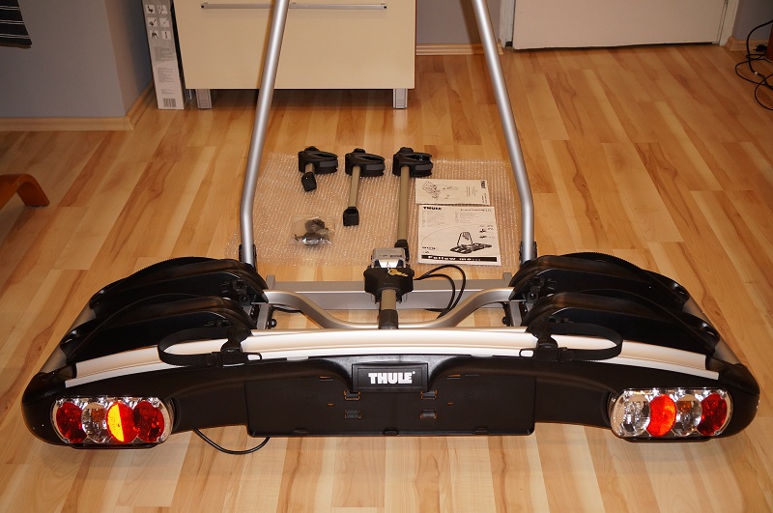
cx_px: 386
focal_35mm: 39
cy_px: 256
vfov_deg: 34.1
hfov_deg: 49.6
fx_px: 836
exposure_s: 1/60
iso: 1250
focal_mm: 26
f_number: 4
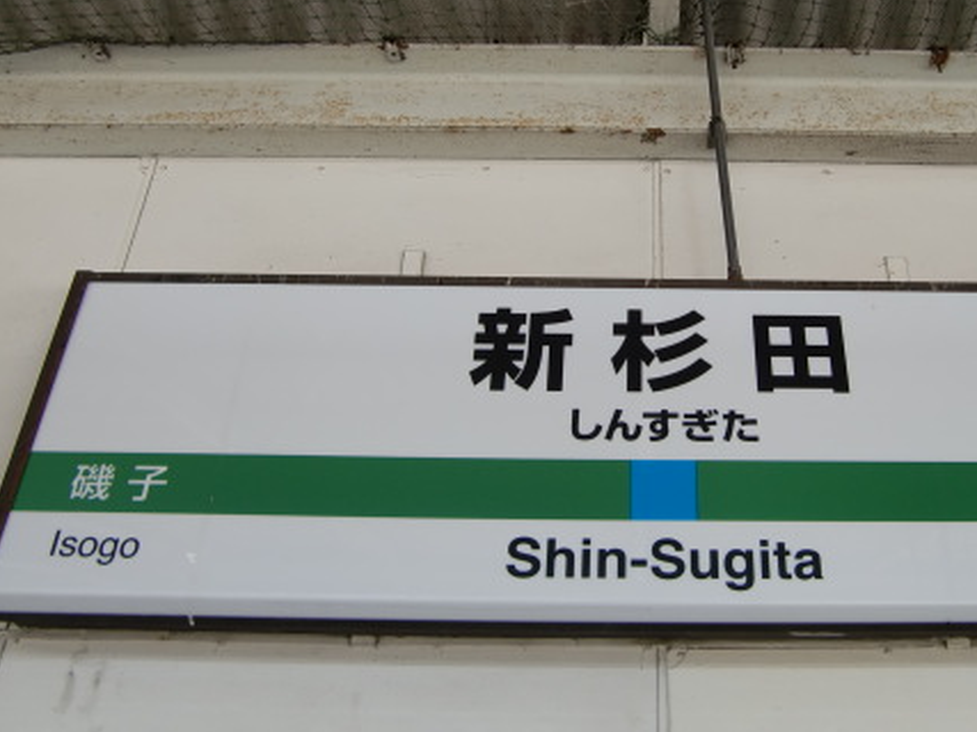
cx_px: 654
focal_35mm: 42
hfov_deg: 44.1
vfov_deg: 34.3
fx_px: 1185
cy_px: 311
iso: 64
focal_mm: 4.9
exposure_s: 1/80
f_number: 2.6
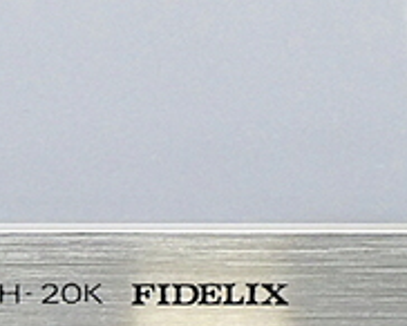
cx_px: -81
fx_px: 14314
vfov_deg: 1.3
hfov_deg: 1.6
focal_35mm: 1187
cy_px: 234
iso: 200
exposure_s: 1/5
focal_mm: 41.4
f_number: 5.6
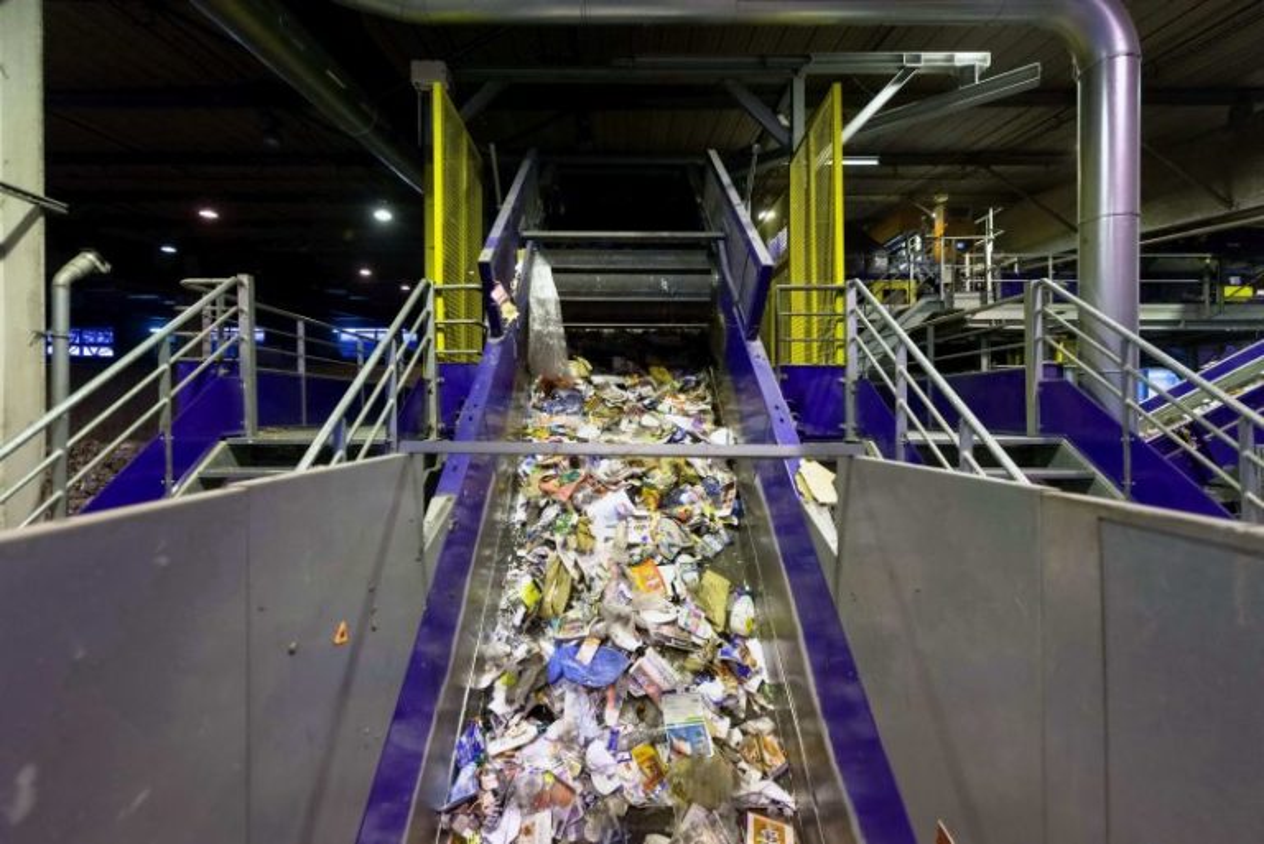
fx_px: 527
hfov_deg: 100.4
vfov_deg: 77.4
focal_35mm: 15
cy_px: 422
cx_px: 632
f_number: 3.5
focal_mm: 15
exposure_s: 1/160
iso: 2500
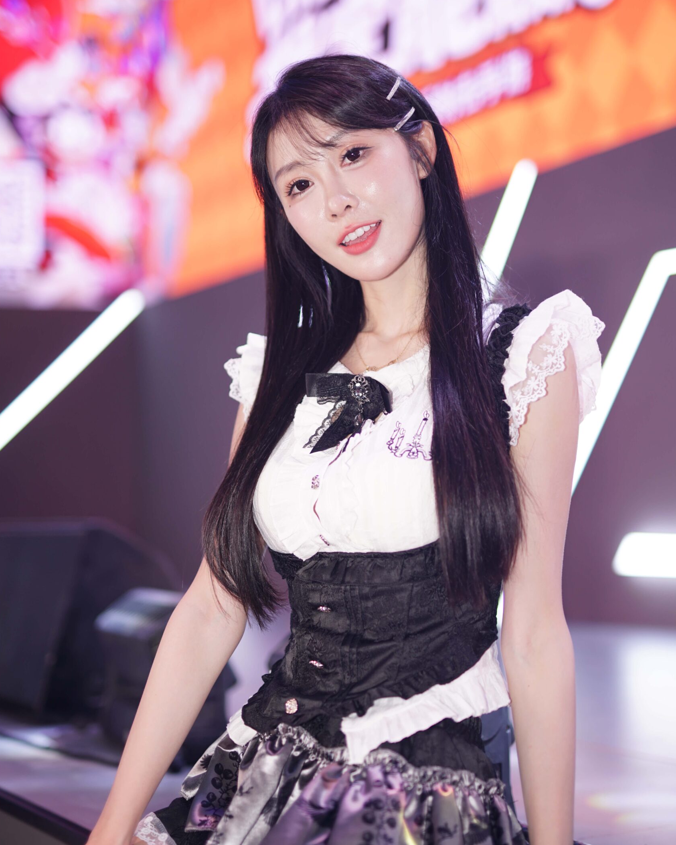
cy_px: 421
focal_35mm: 57
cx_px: 337
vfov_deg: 33.0
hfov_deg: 26.7
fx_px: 1426
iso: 200
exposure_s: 1/250
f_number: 1.4
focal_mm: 50
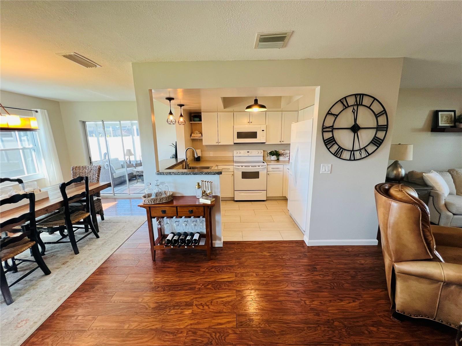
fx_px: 174
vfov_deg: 89.9
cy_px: 173
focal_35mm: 13
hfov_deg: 106.2
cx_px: 231
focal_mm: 1.57
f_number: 1.8
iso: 160
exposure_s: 1/120
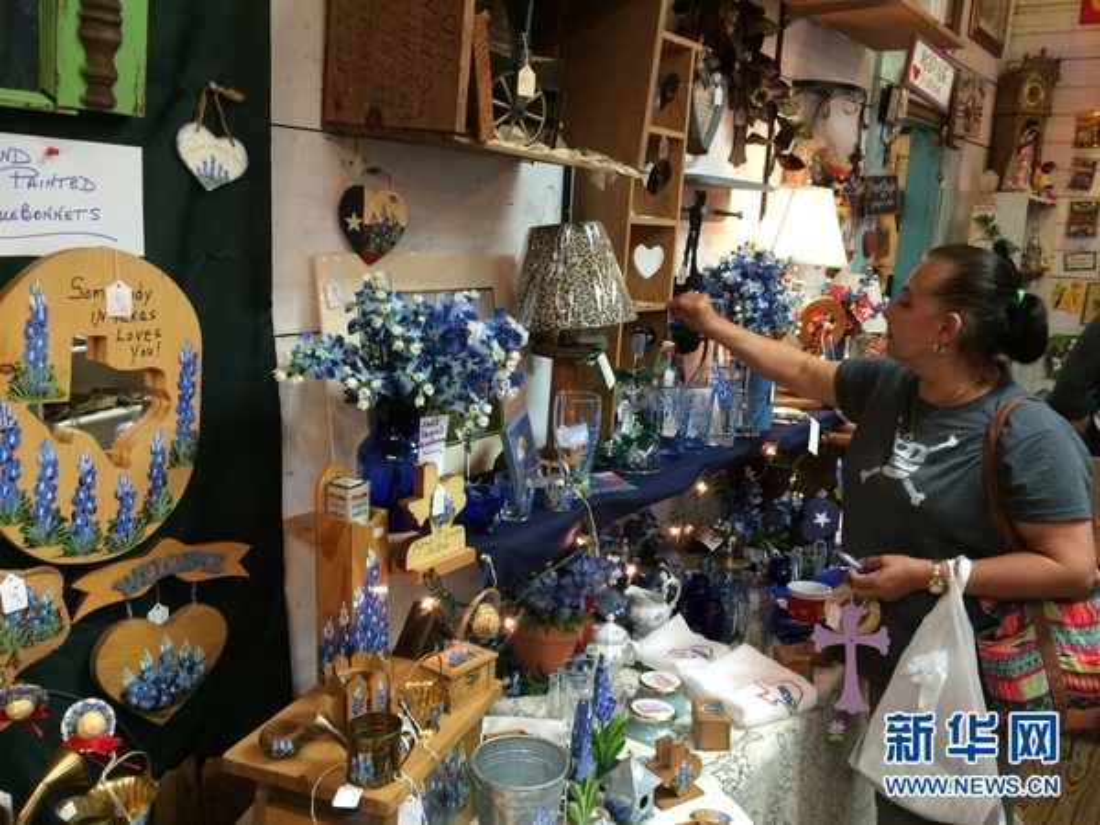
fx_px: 953
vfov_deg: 46.8
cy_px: 412
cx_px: 550
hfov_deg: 60.0
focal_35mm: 30
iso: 160
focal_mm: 4.12
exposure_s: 1/30
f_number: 2.2
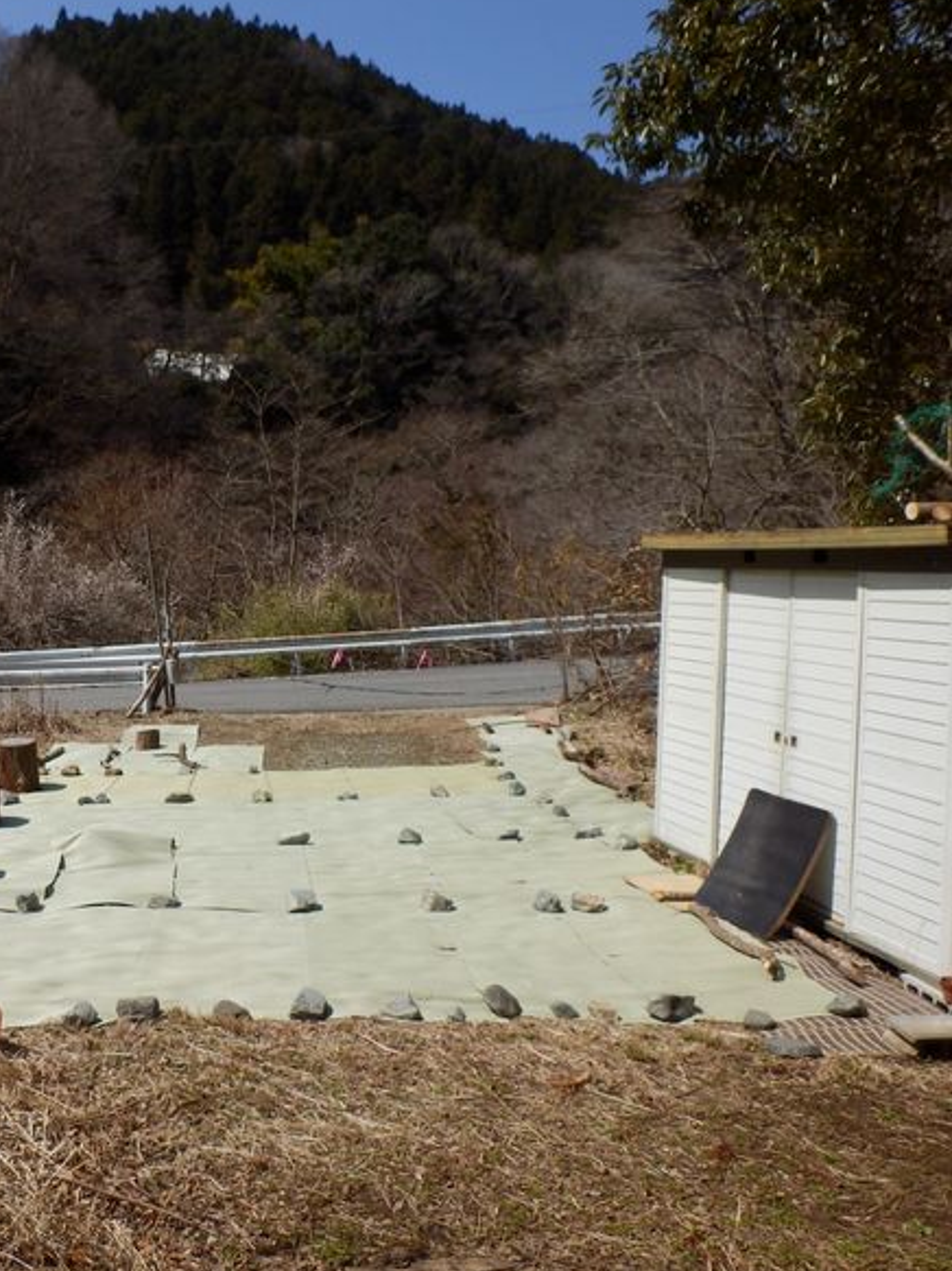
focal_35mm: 33
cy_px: 622
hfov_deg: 41.0
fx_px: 1211
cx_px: 186
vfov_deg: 55.4
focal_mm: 4.2
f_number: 7.9
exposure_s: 1/250
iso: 80
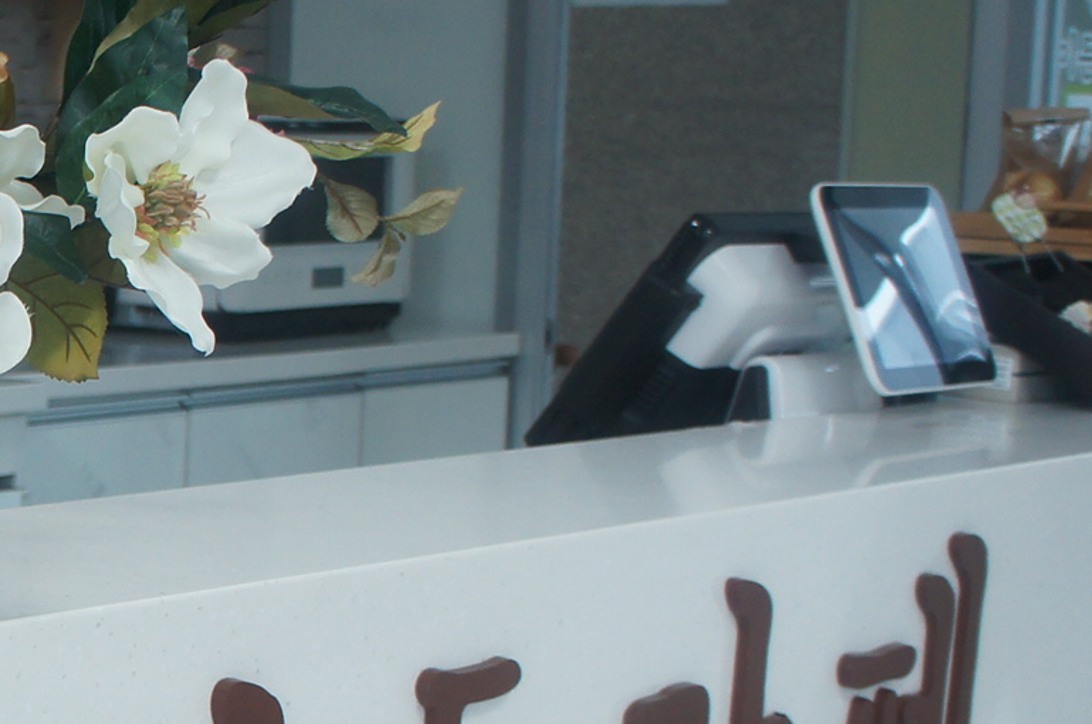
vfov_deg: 15.7
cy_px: 586
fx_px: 2604
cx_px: -298
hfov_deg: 21.6
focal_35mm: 86
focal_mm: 18
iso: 500
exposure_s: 1/160
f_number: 4
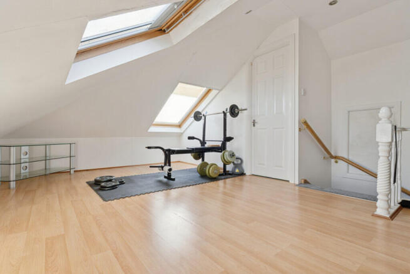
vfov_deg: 72.1
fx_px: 188
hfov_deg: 95.0
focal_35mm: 16
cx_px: 205
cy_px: 137
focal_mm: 11
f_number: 10
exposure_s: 1/100
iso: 800
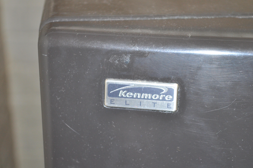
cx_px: 143
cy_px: 98
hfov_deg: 23.7
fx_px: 604
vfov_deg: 15.8
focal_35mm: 86
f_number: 5.6
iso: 500
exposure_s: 1/50
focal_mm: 48
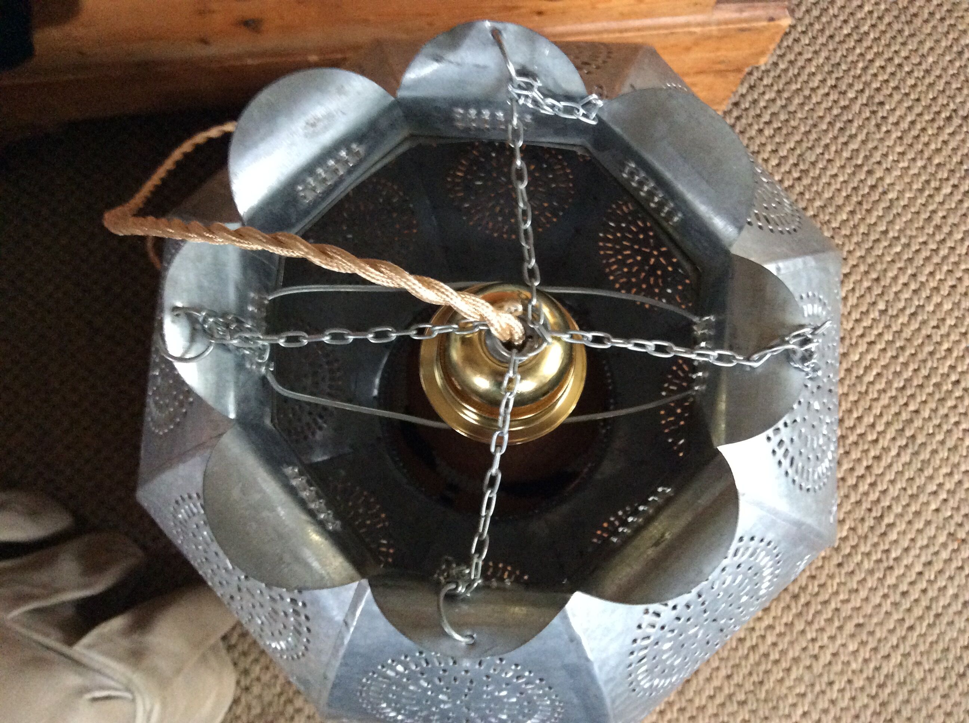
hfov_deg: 56.9
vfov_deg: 44.1
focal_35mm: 32
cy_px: 362
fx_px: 894
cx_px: 484
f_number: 2.4
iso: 320
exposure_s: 1/17
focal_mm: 3.3
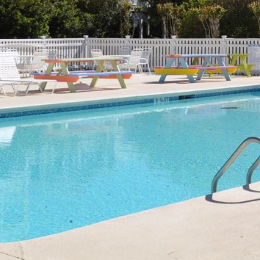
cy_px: -13
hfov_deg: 17.8
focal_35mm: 95
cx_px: 268
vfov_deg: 17.8
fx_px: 807
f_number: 10
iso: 200
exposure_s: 1/400
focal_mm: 22
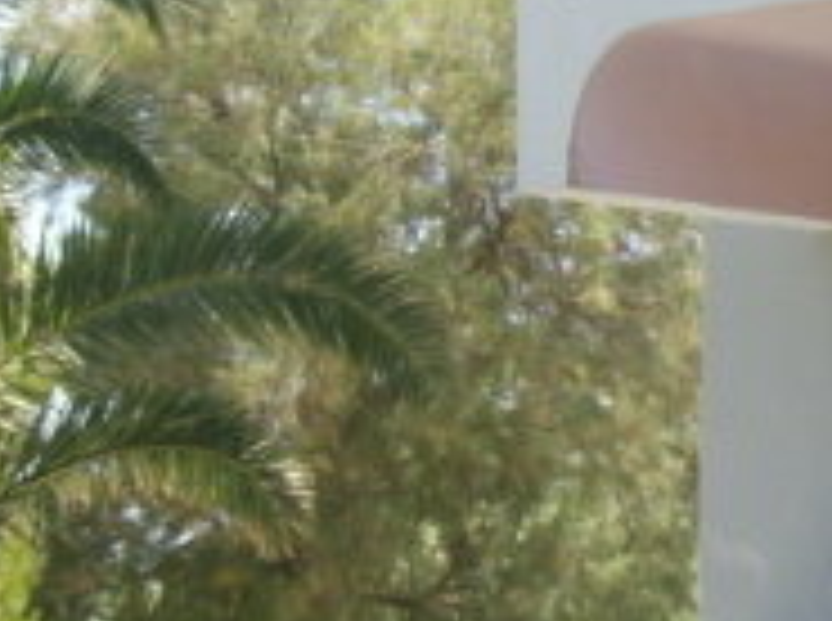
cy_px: 144
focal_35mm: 156
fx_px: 3742
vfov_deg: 9.5
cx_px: 1201
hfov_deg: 12.2
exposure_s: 1/640
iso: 80
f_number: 2.7
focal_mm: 6
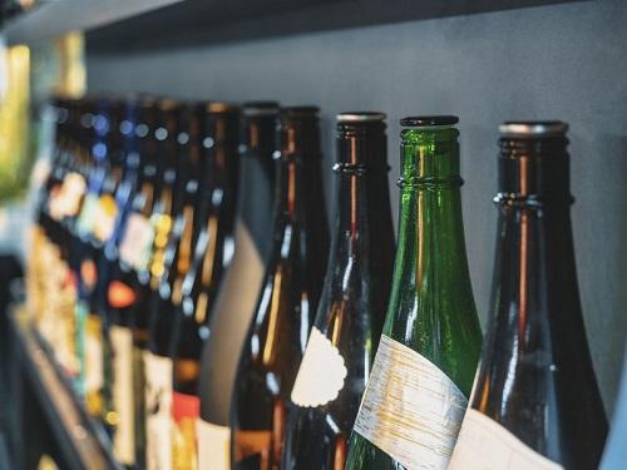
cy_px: 235
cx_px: 314
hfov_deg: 25.7
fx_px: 1377
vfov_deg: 19.4
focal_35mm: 76
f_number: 2.8
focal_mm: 38
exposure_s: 1/15
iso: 400
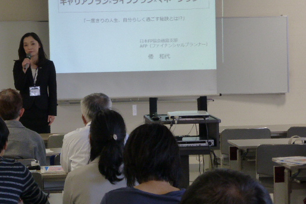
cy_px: 69
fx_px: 935
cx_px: 135
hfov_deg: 18.6
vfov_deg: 12.4
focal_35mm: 110
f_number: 5.1
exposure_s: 1/20
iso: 400
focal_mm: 14.2
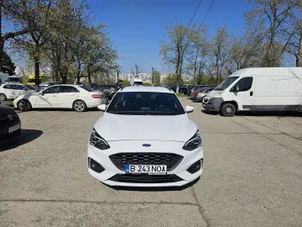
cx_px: 151
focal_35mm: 23
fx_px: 201
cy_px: 114
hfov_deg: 73.9
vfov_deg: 58.9
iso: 10
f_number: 1.7
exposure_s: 1/1879
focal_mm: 6.3
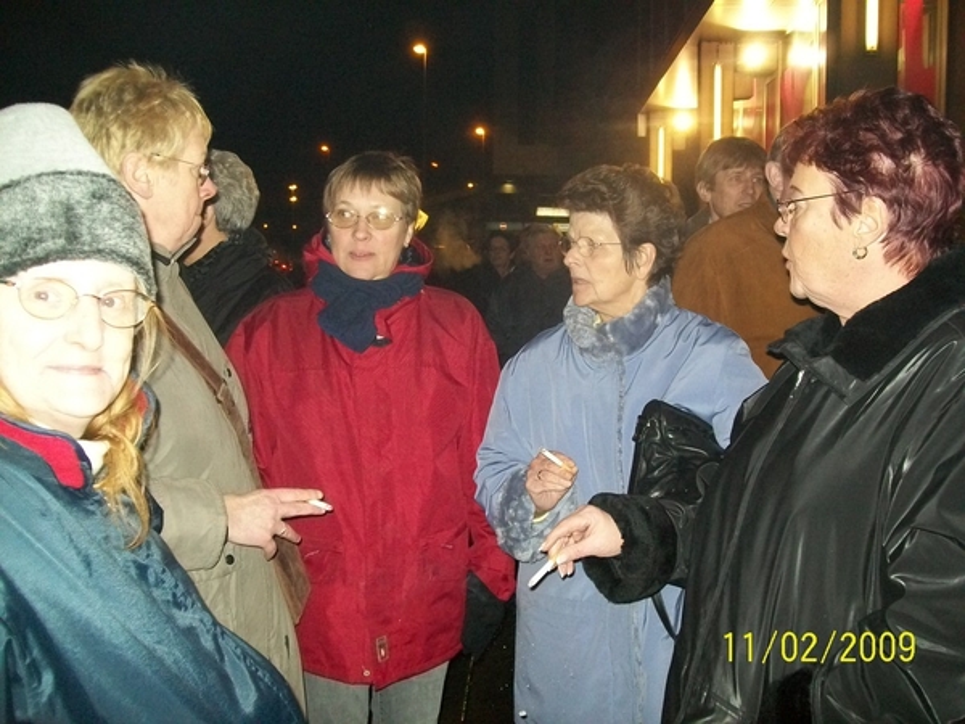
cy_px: 362
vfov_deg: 39.7
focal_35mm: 36
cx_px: 482
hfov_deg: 51.4
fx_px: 1004
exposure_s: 1/60
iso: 160
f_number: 2.7
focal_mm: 6
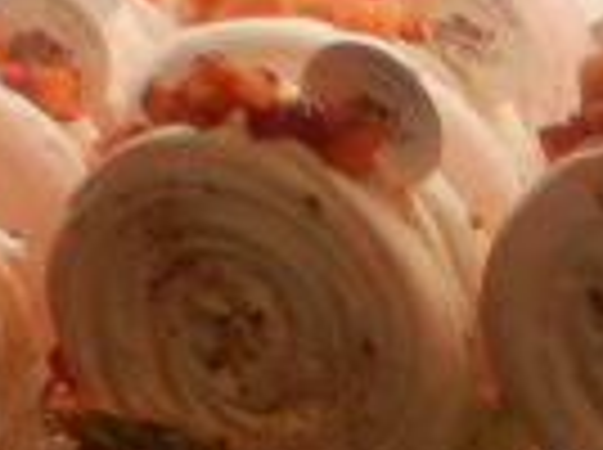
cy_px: 914
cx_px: 1089
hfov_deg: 9.4
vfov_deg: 7.1
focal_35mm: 201
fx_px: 3495
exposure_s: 1/200
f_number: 4
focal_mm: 7.4
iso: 80
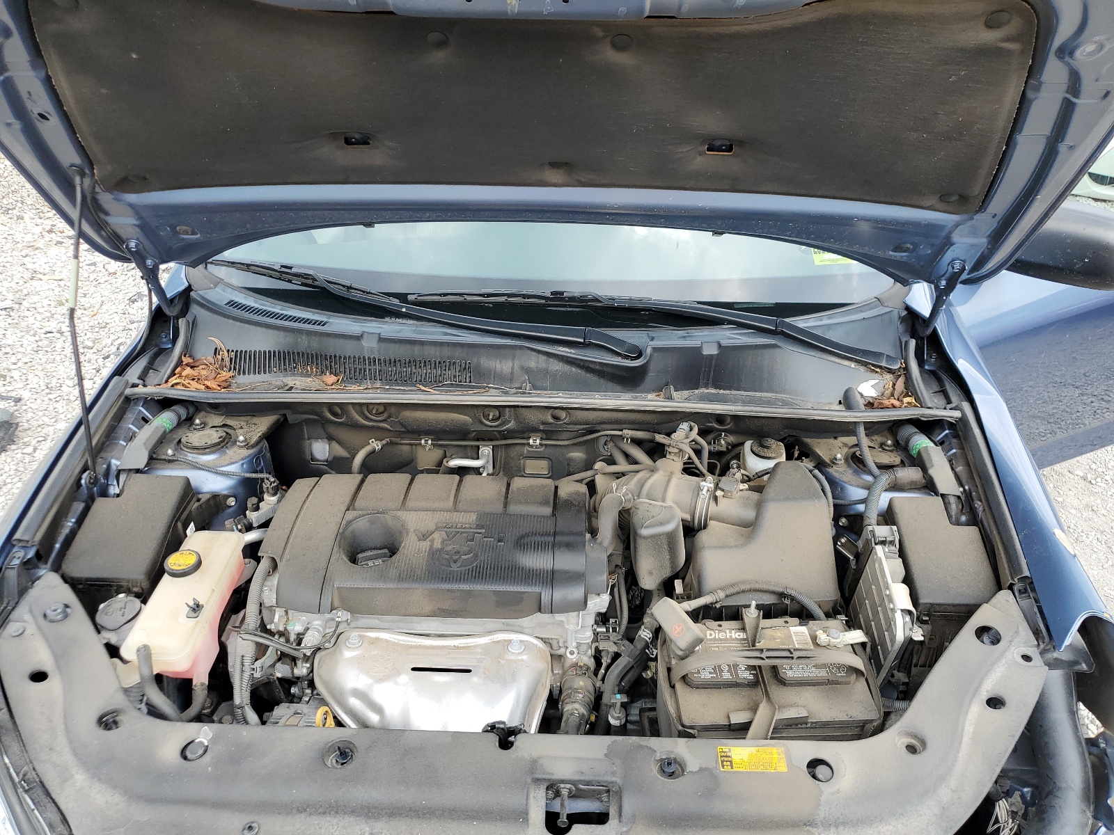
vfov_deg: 53.1
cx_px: 557
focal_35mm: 26
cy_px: 418
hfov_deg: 67.3
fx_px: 837
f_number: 1.5
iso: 50
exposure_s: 1/526
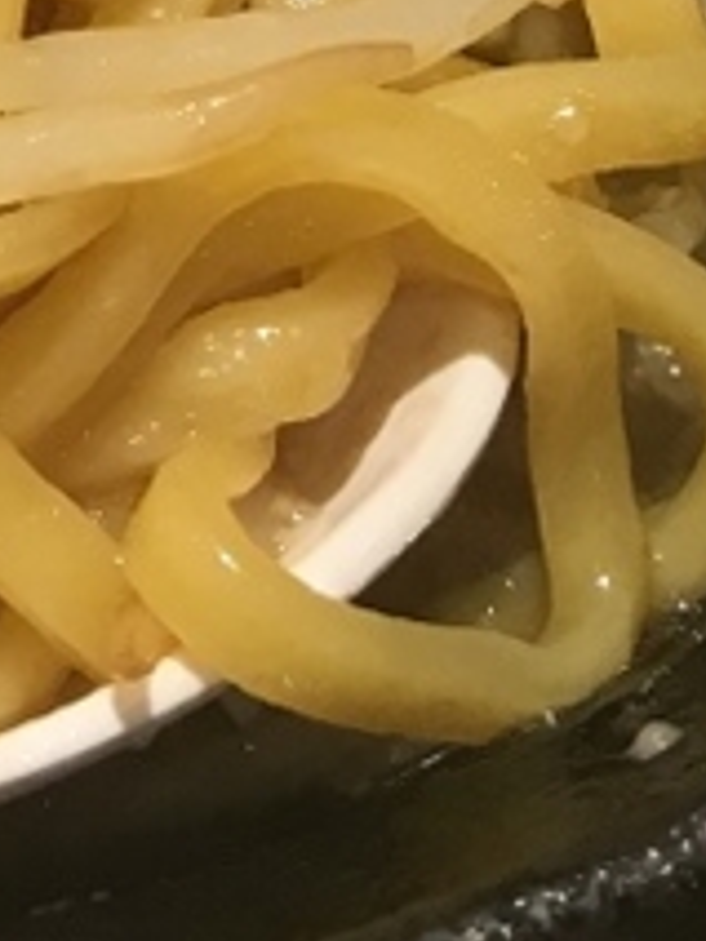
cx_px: -462
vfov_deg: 12.1
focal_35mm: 140
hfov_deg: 10.1
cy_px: -1083
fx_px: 3807
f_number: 2.2
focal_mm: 4.15
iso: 40
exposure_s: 1/33
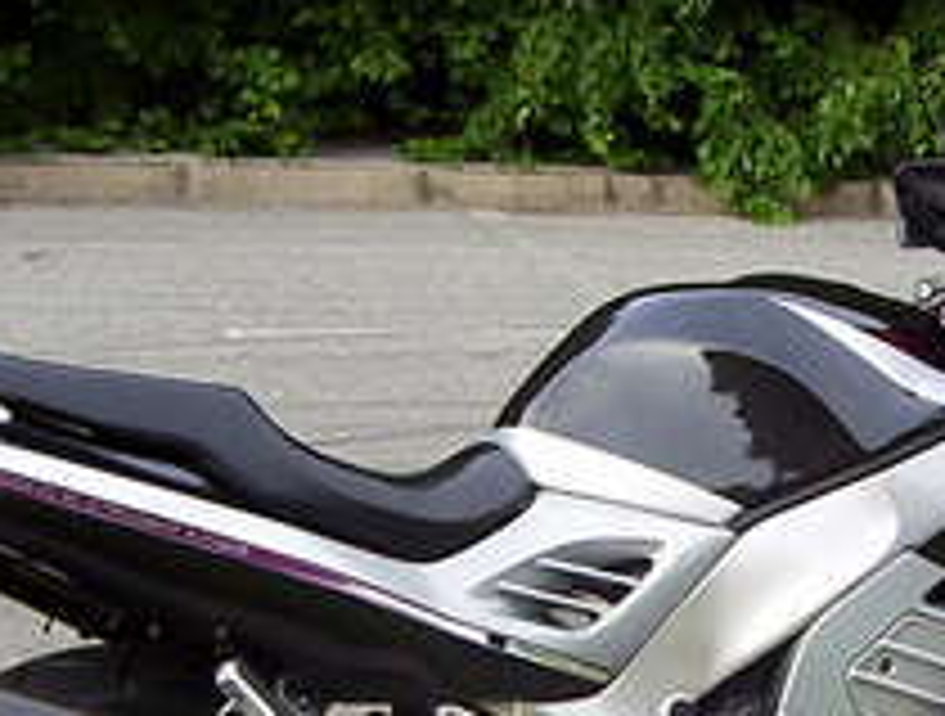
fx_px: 2548
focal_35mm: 93
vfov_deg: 15.8
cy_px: 666
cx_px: 724
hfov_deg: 20.8
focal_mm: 5.26
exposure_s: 1/127
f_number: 3.84
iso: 100
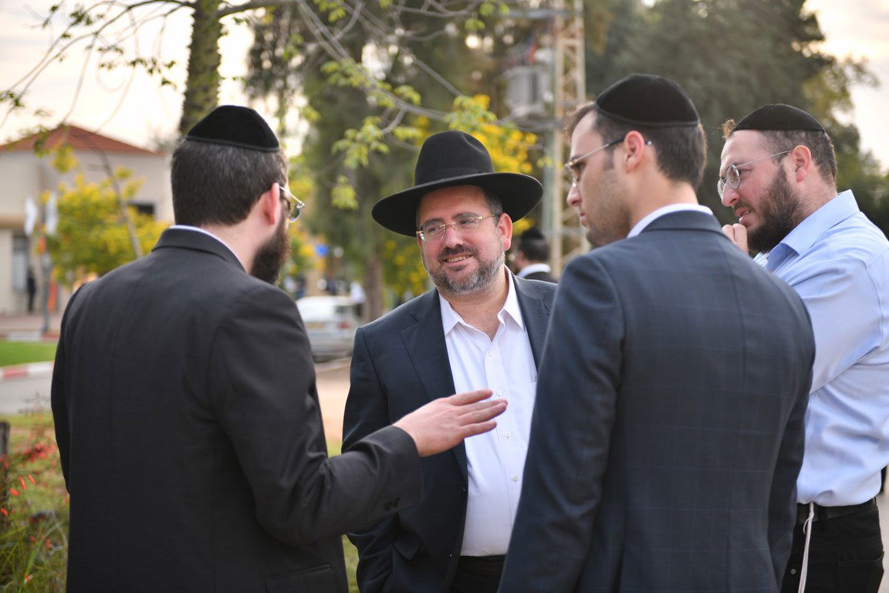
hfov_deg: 32.4
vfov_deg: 21.9
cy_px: 296
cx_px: 444
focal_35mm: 62
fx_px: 1531
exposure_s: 1/125
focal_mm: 62
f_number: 22
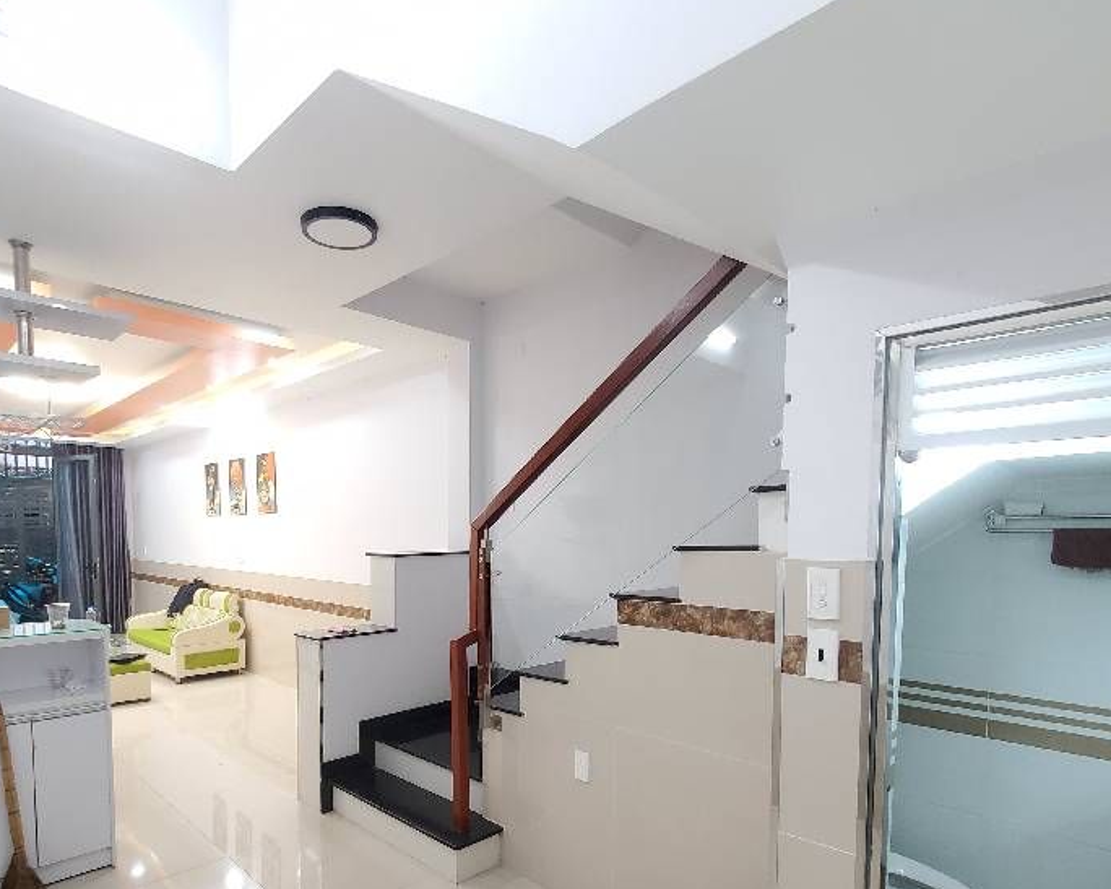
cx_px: 502
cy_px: 557
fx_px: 625
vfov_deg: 69.7
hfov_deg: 83.1
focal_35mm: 19
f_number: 2.2
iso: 320
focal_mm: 1.8
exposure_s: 1/50
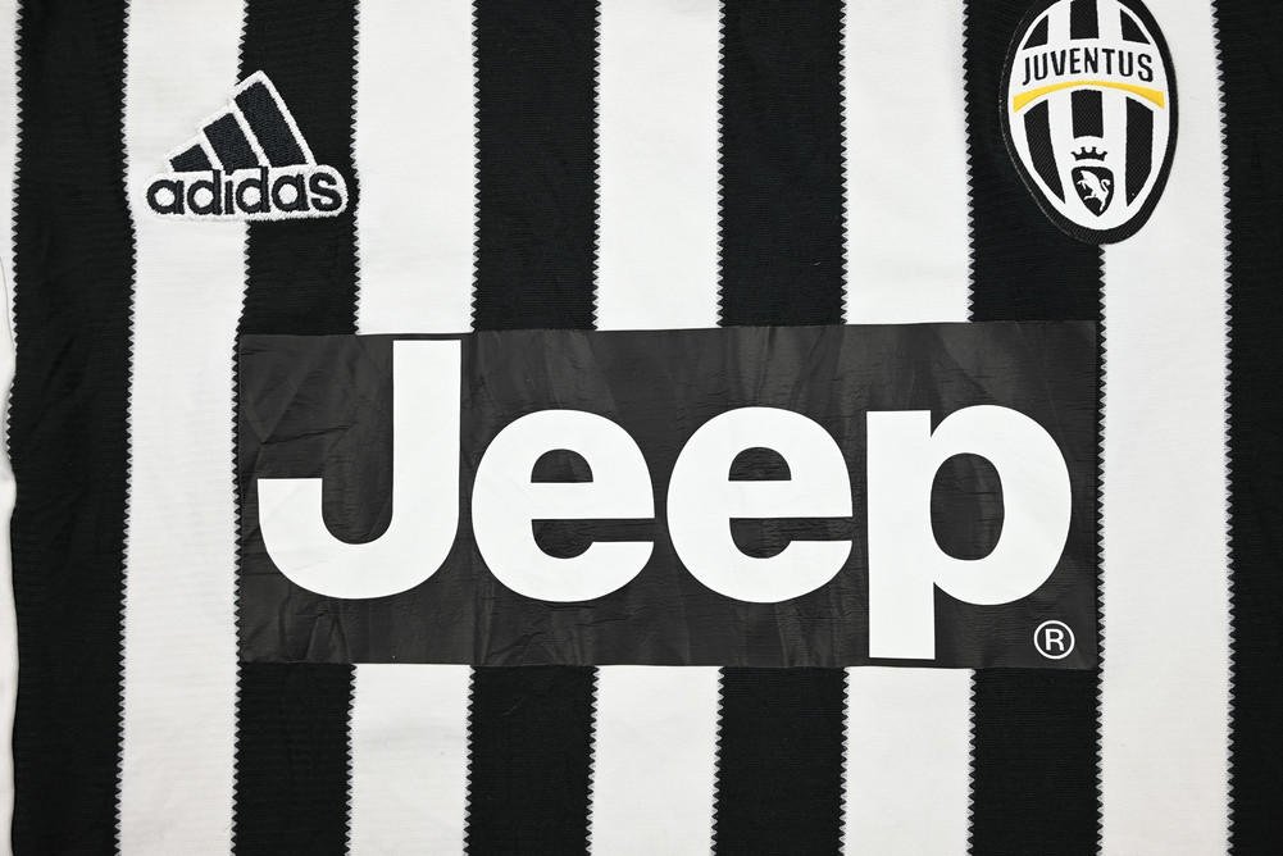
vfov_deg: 42.4
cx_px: 642
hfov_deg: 60.3
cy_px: 428
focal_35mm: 31
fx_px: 1105
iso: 200
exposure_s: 1/125
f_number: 4.8
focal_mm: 31
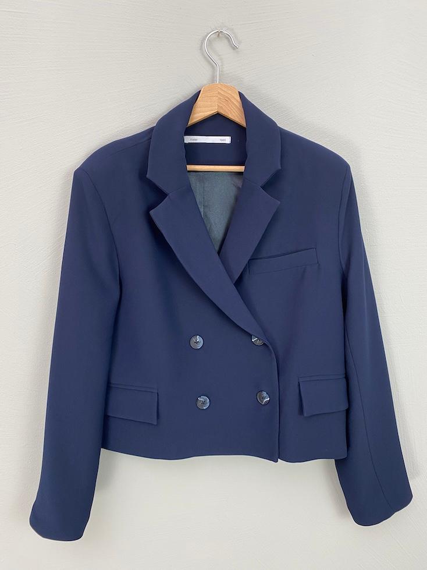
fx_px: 428
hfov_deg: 53.1
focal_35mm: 26
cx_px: 214
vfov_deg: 67.3
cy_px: 285
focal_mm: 4.25
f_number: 1.8
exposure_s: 1/50
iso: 80
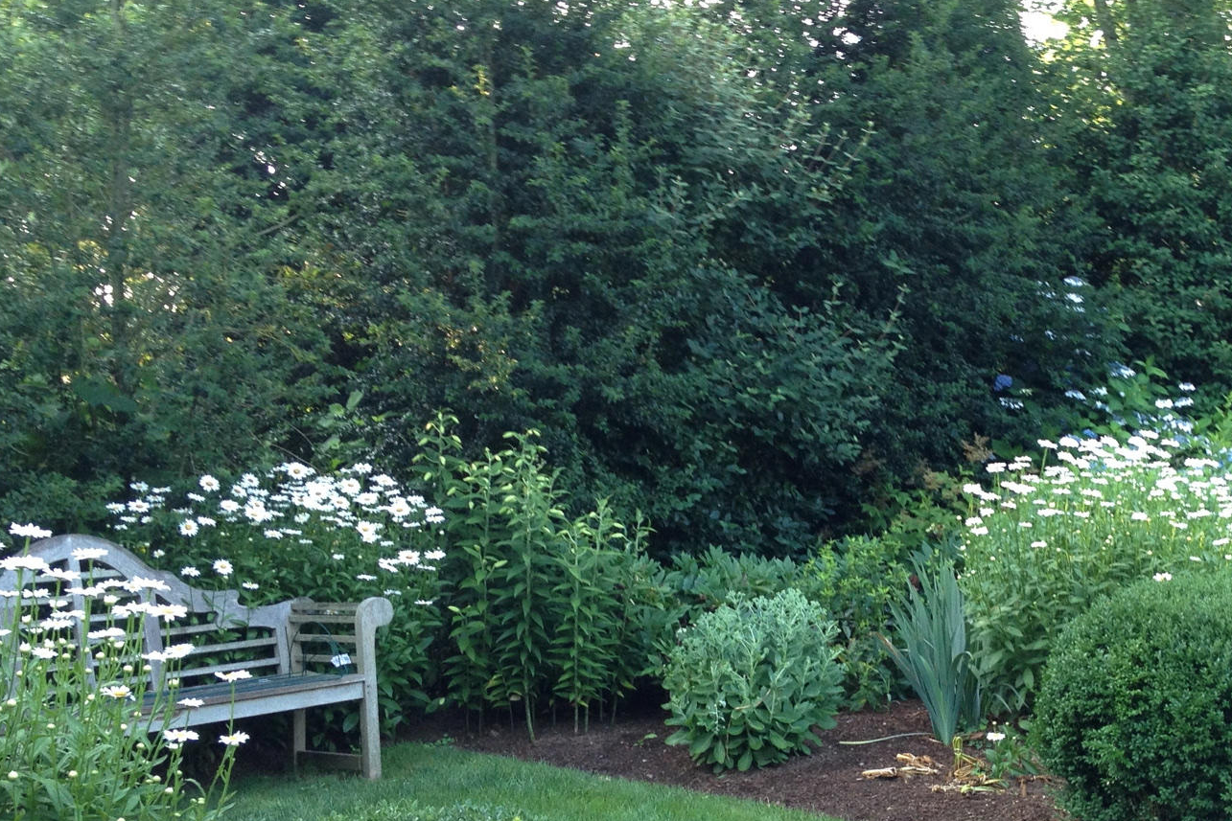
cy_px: 533
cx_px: 932
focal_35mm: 58
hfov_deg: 33.7
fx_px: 1985
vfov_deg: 23.3
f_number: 2.4
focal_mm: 4.28
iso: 64
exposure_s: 1/60
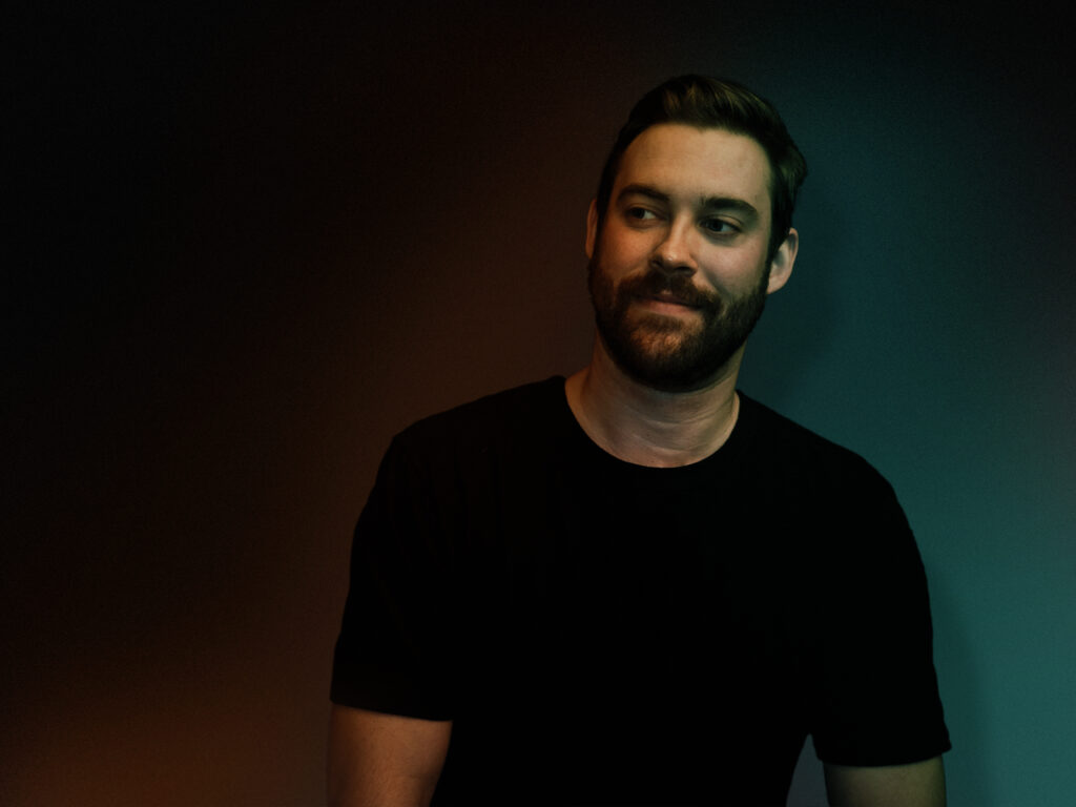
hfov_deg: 54.0
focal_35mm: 34
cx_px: 538
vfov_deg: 41.8
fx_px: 1057
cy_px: 404
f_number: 1.8
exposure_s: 1/40
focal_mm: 17
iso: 200
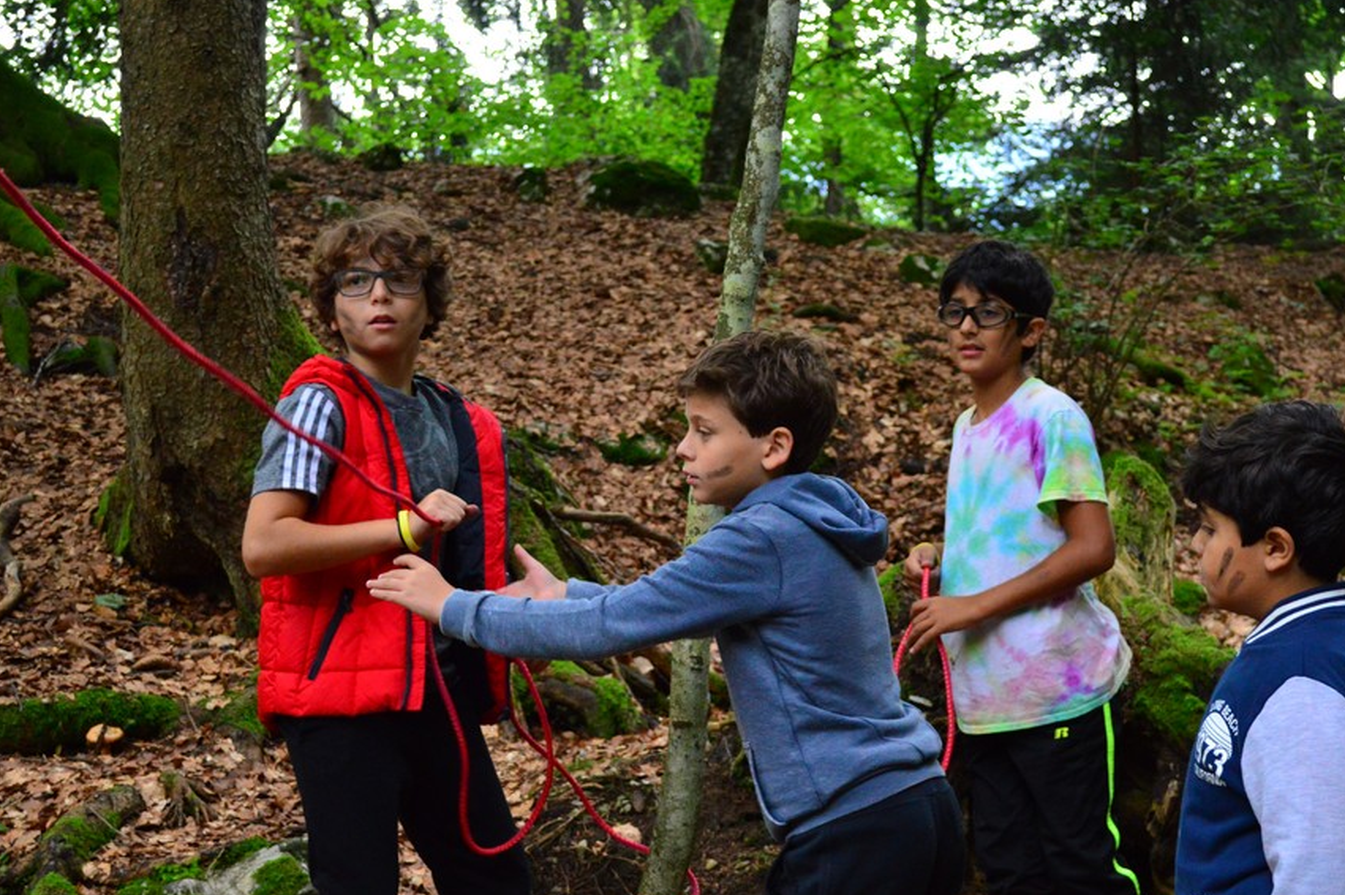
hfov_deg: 30.9
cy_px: 466
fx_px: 2427
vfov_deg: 20.9
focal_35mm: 65
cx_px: 773
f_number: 5
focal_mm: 36
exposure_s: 1/160
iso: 1600
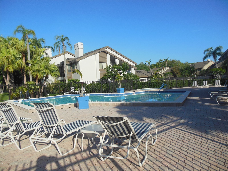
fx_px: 165
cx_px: 114
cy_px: 86
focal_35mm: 25
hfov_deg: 69.4
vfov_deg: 54.9
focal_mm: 4.5
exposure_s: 1/500
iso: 125
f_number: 6.4
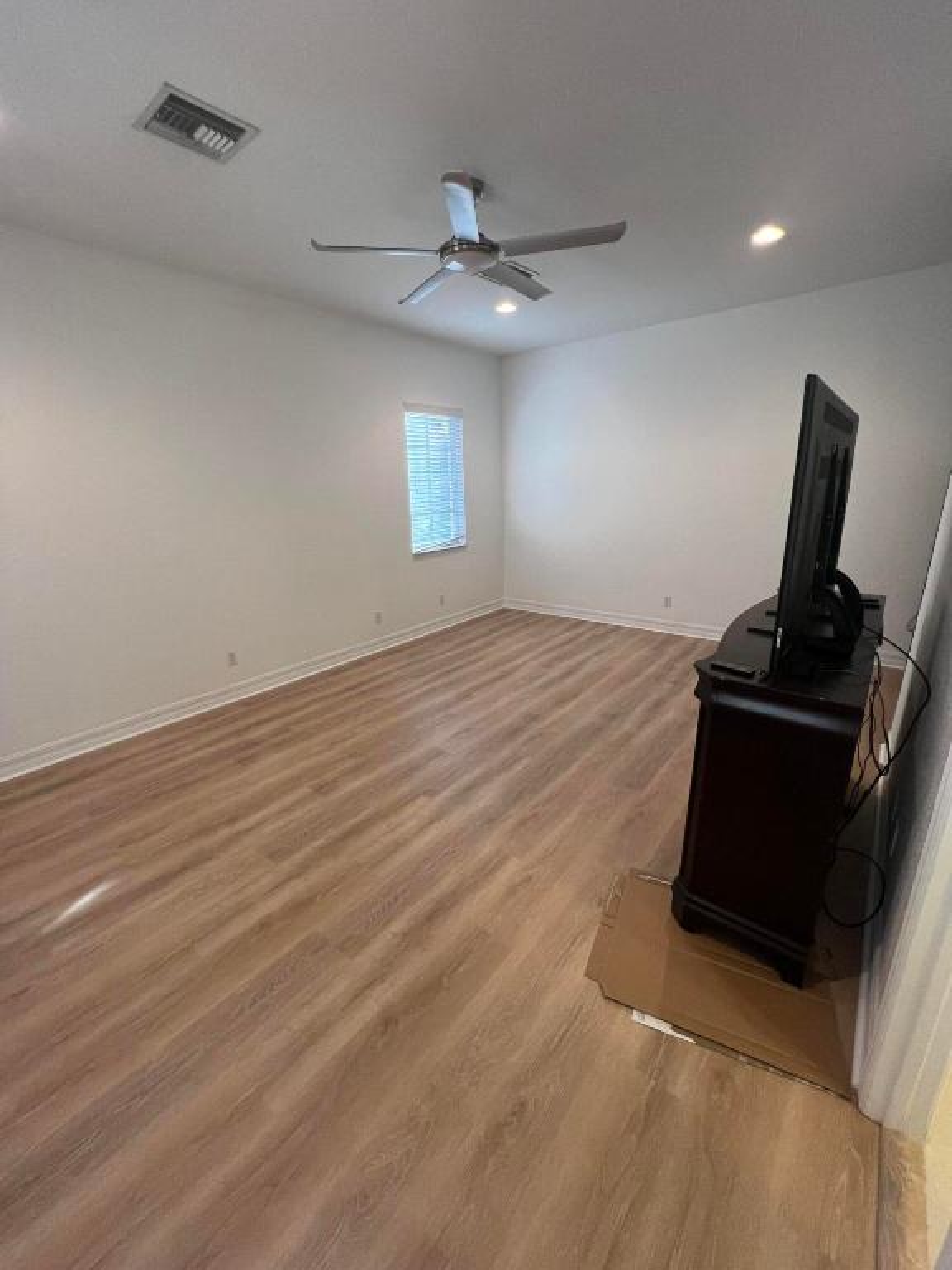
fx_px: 477
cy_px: 635
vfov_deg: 106.2
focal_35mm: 13
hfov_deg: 89.9
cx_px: 476
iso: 160
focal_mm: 1.57
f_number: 1.8
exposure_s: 1/60
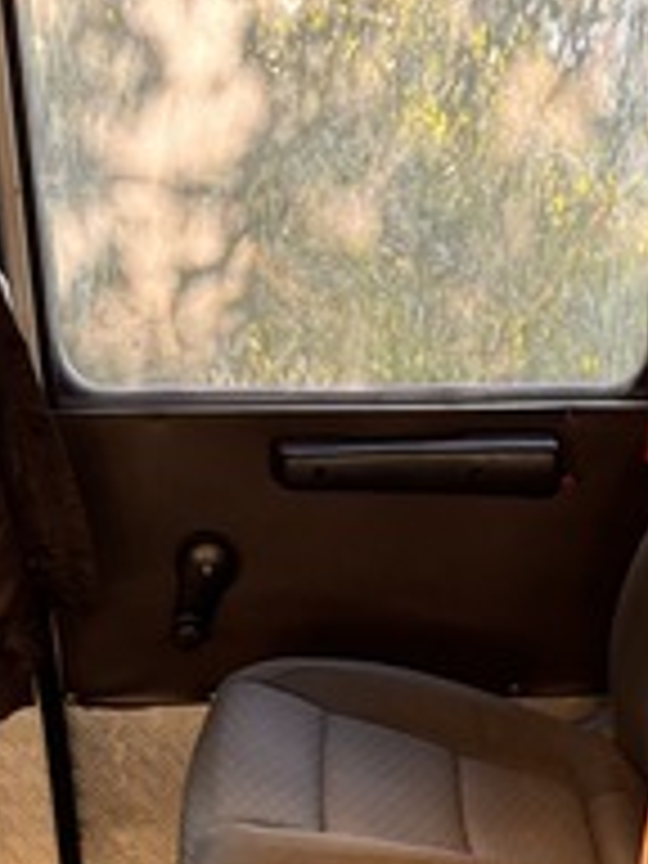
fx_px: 1872
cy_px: 1102
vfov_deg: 23.2
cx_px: 414
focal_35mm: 75
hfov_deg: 19.6
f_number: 1.78
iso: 640
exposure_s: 1/60
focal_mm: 6.76
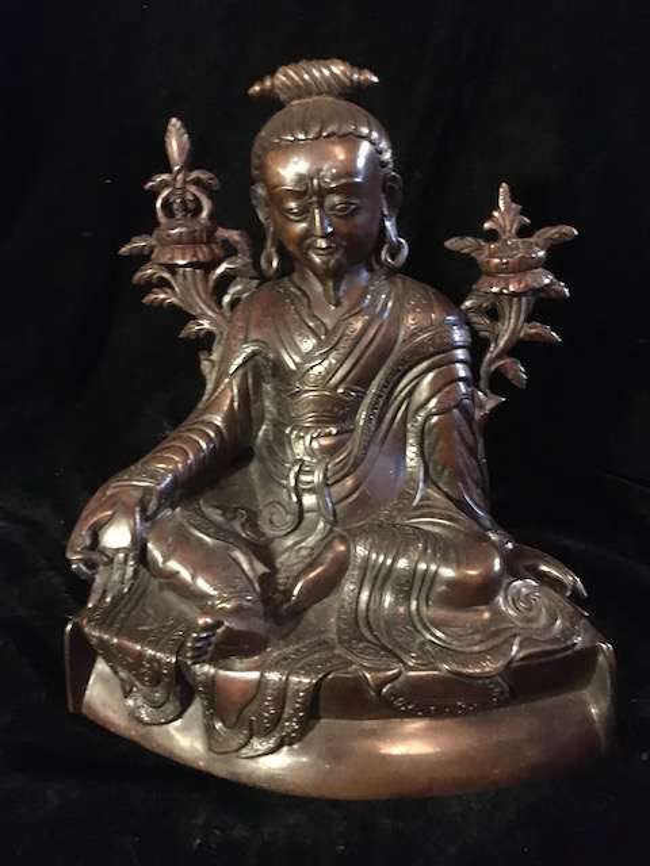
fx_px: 726
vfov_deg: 61.7
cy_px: 433
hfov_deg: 48.2
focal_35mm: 29
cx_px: 325
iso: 1000
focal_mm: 4.15
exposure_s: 1/17
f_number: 2.2
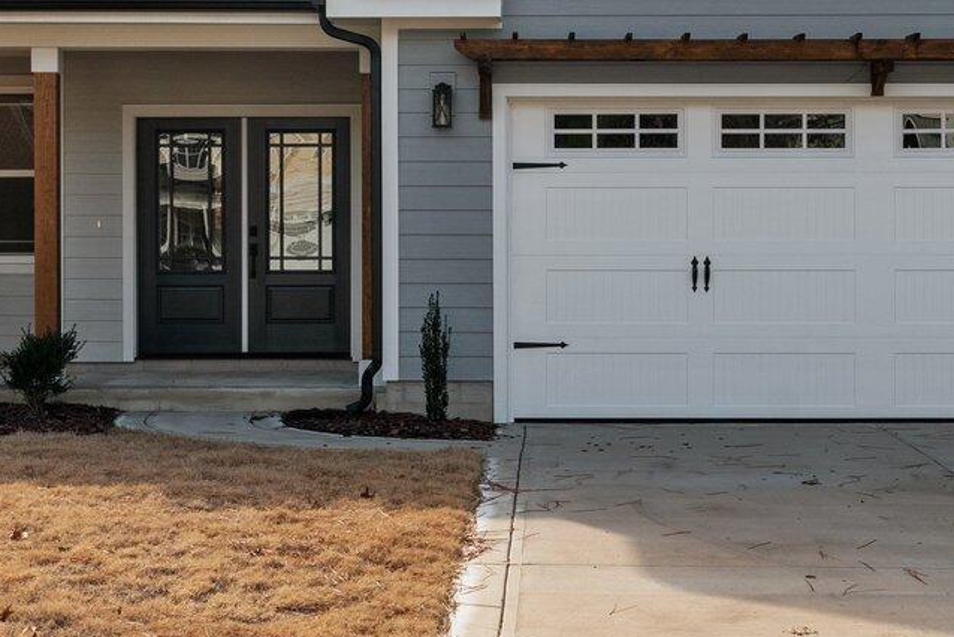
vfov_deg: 17.6
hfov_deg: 26.3
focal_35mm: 77
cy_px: 136
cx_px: 517
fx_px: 2041
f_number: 8
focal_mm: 24
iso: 320
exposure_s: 1/160
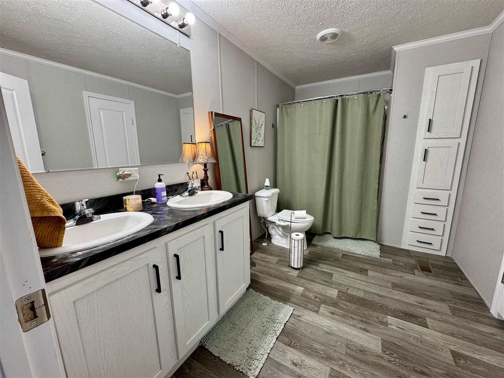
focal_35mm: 14
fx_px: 204
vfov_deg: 85.7
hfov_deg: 102.1
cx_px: 252
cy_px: 189
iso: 160
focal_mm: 2.22
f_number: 2.2
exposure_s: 1/120
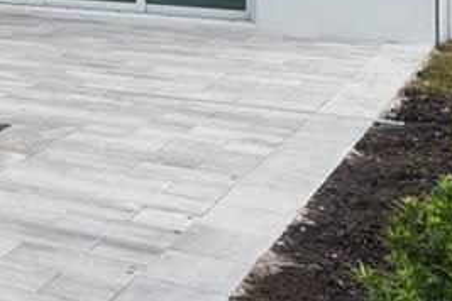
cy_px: -311
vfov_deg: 13.1
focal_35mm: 90
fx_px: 1130
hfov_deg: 15.0
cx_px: -598
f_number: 9
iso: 250
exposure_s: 1/400
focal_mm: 15
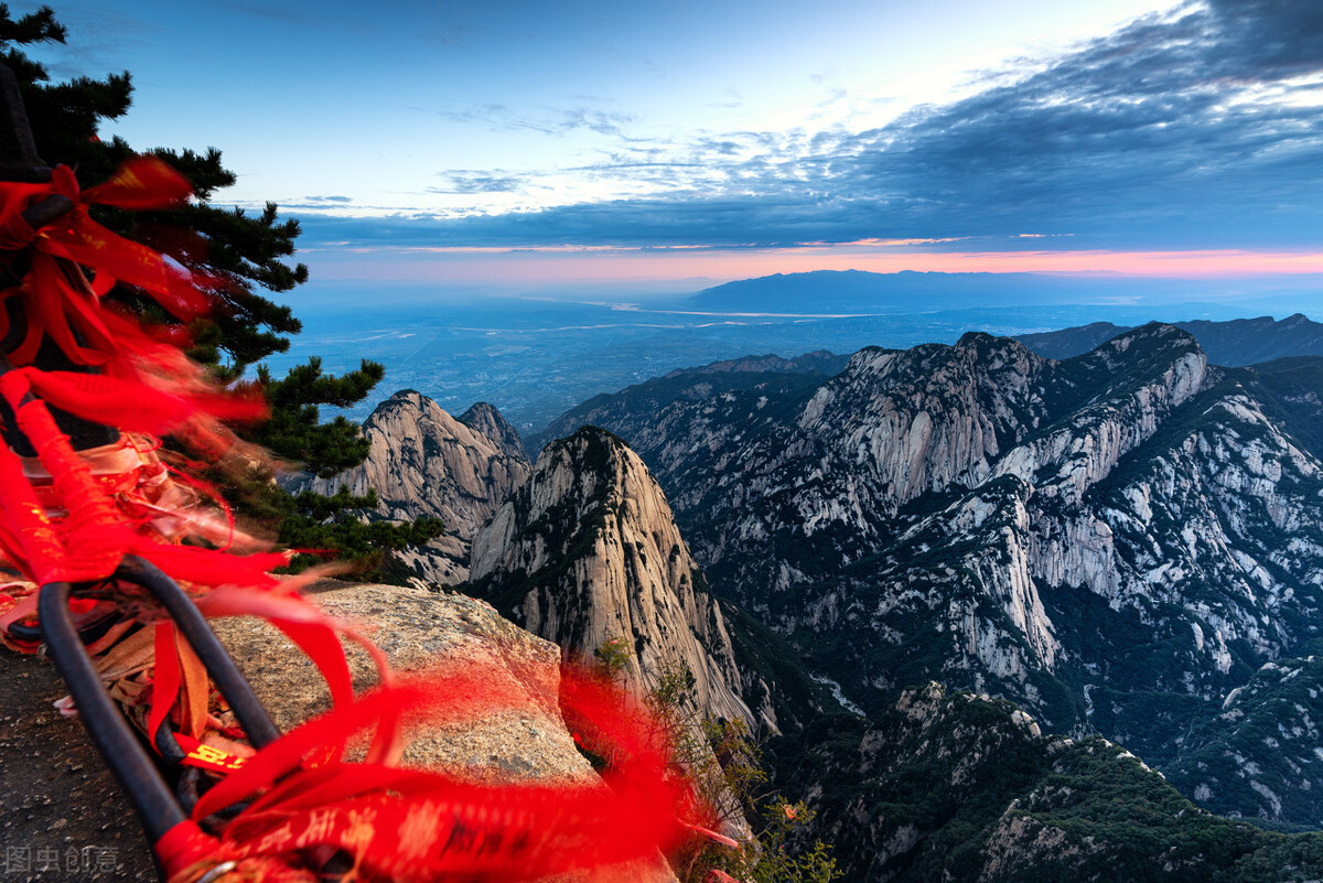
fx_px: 588
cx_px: 662
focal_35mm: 16
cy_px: 442
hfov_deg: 96.7
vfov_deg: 73.8
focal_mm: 16
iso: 80
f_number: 9
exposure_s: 1/3
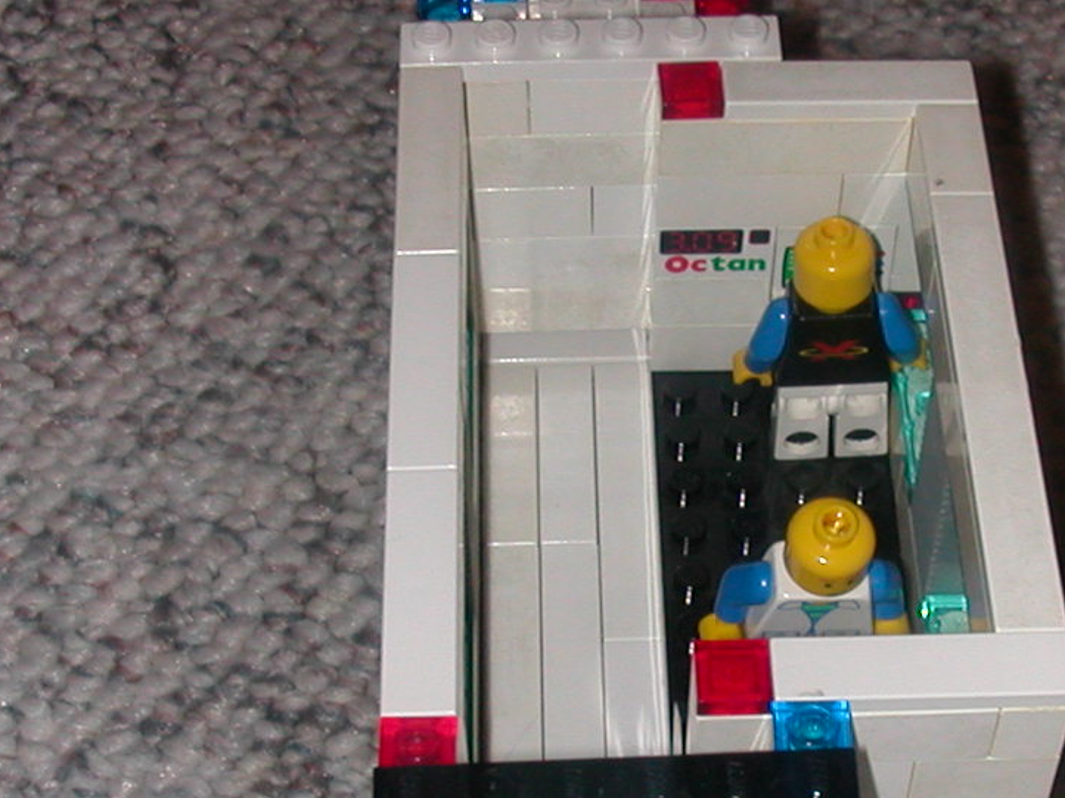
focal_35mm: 82
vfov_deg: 17.9
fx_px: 2522
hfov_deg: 23.7
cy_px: 614
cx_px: 736
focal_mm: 5.6
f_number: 4.5
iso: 100
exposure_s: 1/59.9
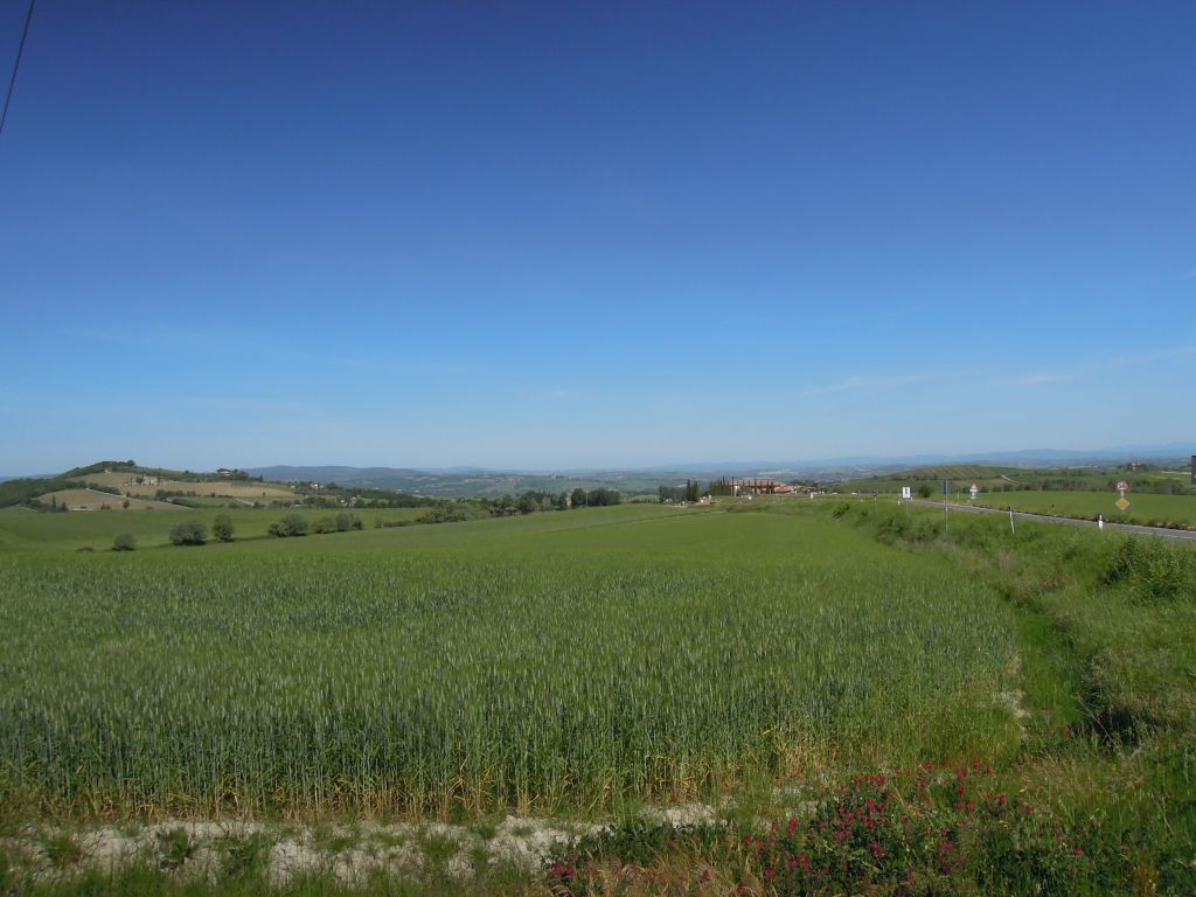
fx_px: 829
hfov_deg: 71.6
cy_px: 448
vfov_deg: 56.8
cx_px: 598
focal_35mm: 24
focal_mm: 4.3
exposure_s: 1/1600
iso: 160
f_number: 5
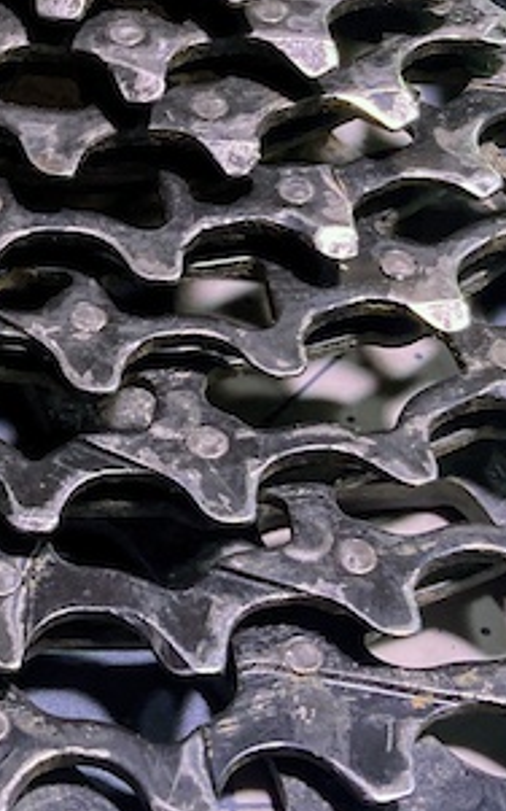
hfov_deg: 16.3
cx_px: 62
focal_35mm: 79
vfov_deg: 26.0
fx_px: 1744
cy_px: 283
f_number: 1.8
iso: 125
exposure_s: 1/60
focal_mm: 3.99
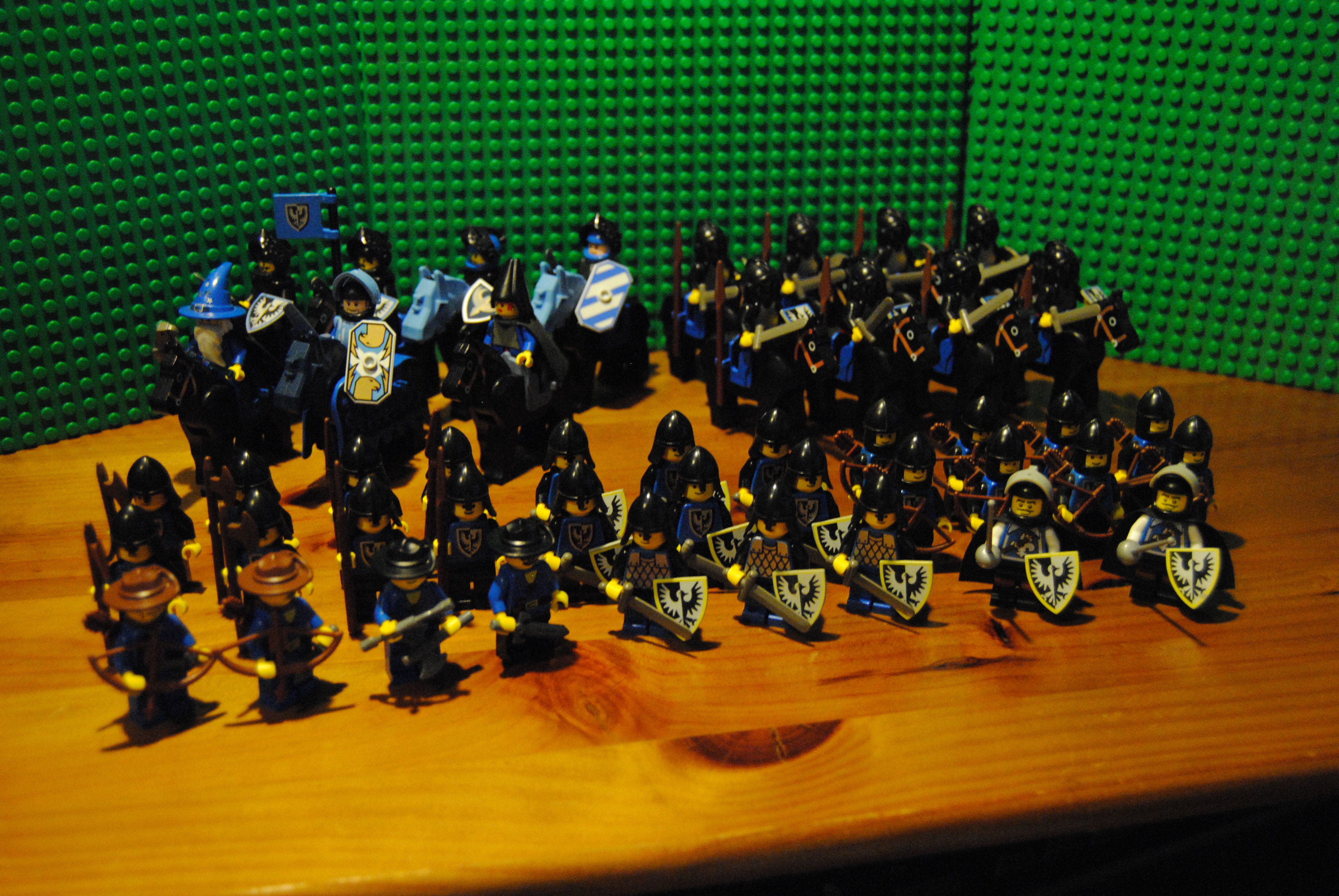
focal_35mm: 39
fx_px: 1452
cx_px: 670
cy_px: 448
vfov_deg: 34.3
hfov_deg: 49.5
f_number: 4
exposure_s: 1/20
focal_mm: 26
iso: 1600
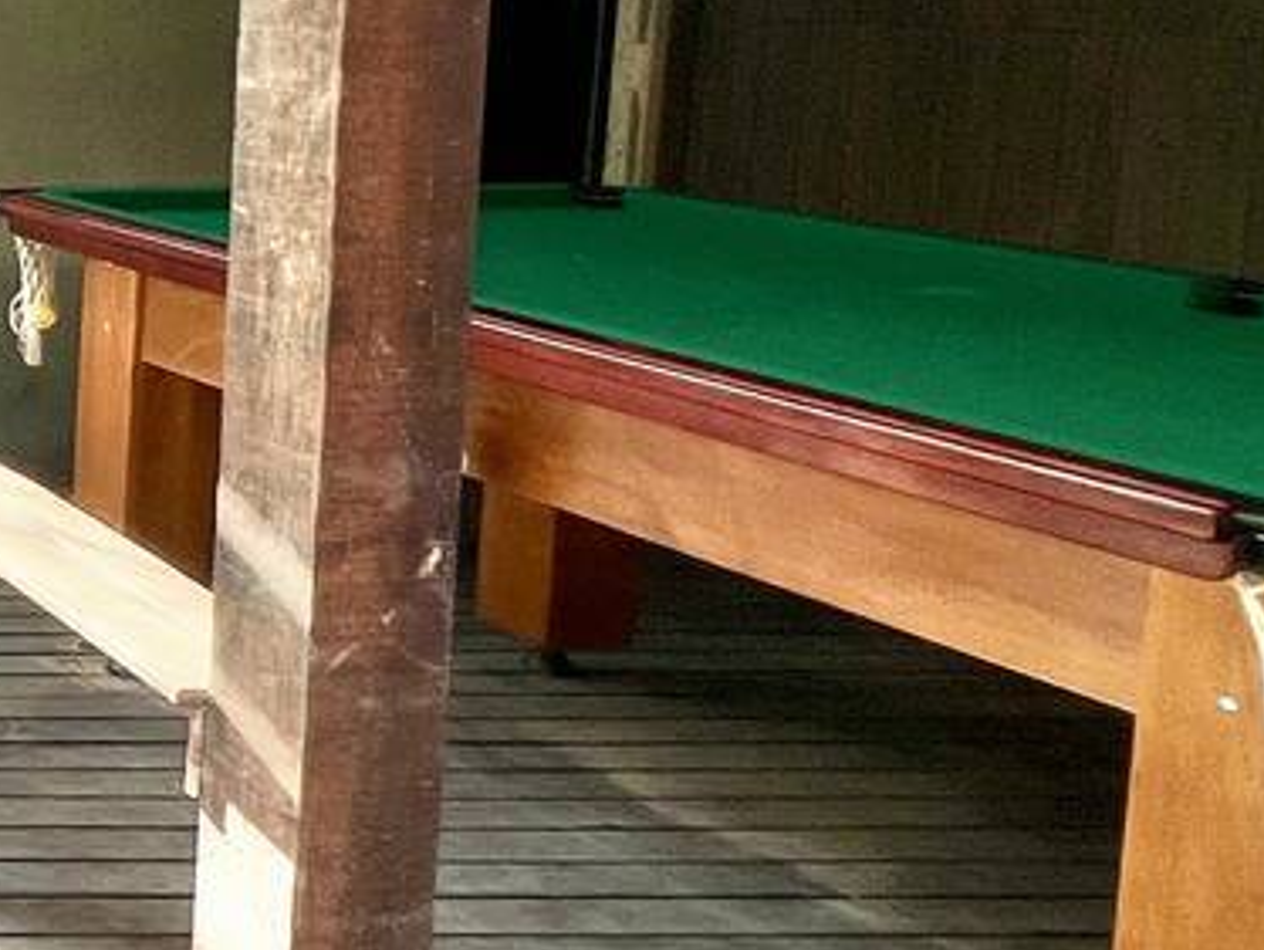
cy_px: 132
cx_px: -1054
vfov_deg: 28.2
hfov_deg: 21.8
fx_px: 1827
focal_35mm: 50
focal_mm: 1.57
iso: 32
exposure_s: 1/129
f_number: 1.8
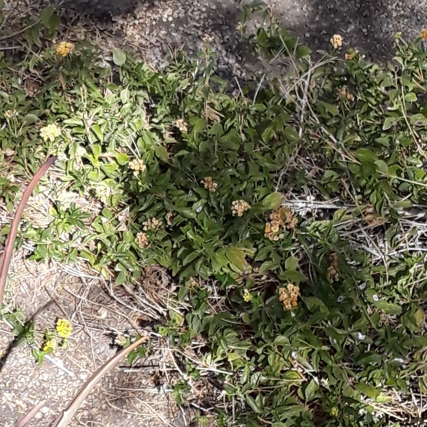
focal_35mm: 104
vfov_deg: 16.7
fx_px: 1451
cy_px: 132
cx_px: 13
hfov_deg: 16.4
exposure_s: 1/816
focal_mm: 2.9
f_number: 1.9
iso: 40
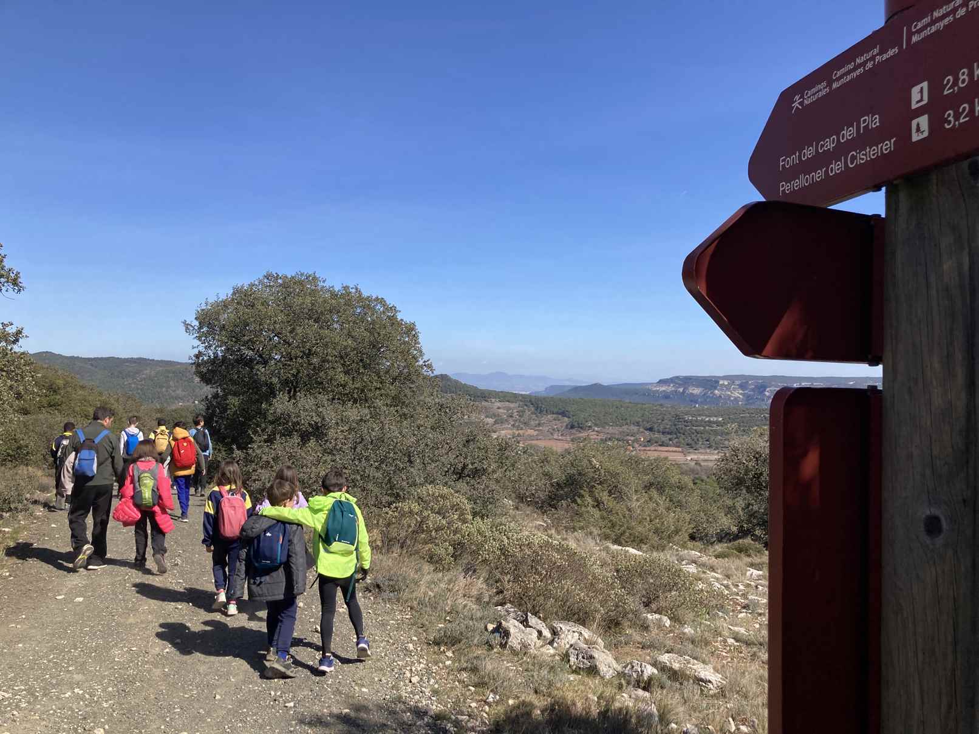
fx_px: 792
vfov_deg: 49.7
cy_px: 367
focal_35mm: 28
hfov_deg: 63.4
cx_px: 490
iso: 20
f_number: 1.8
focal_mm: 3.99
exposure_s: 1/1946
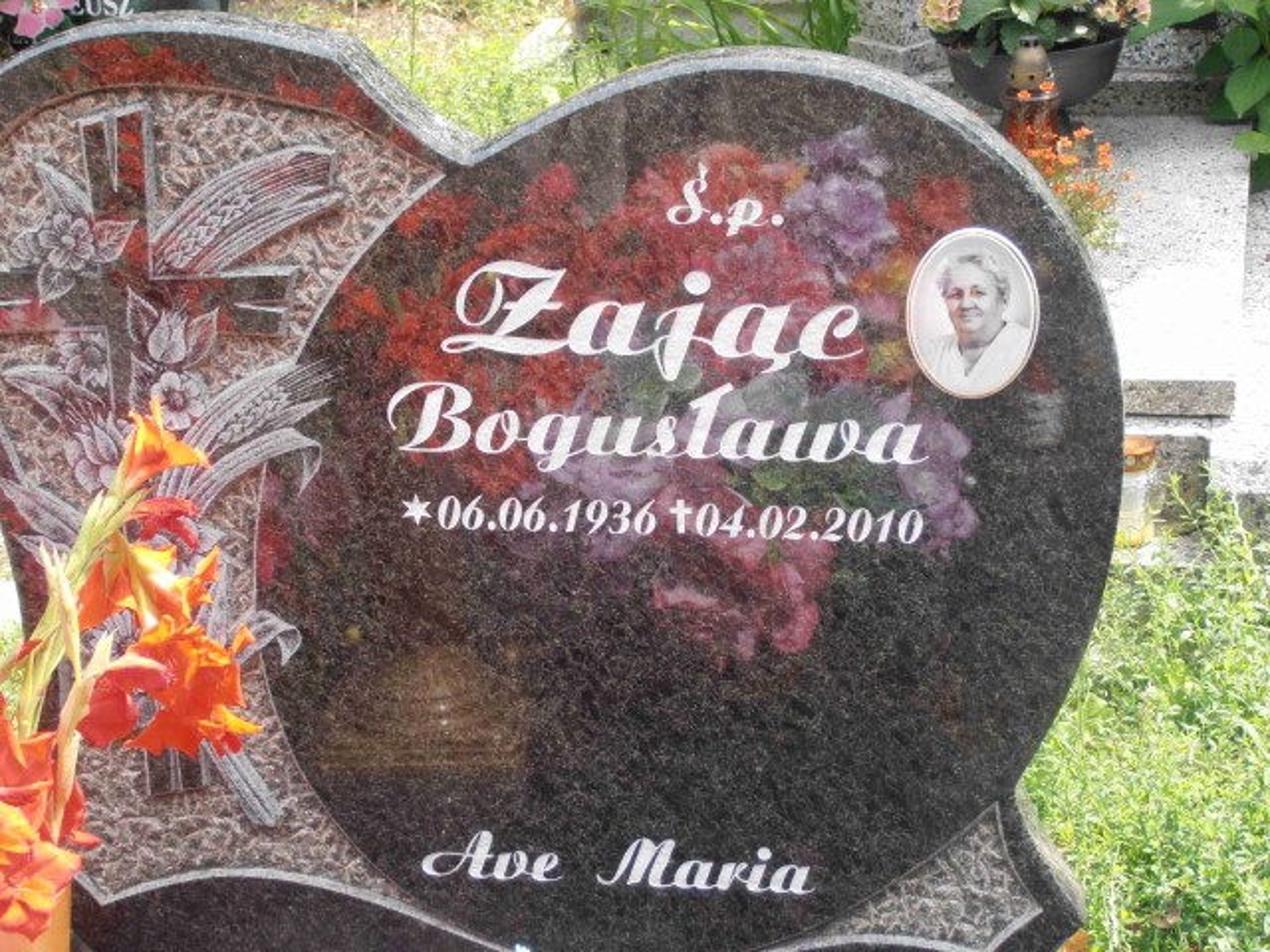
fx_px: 3229
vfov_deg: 16.8
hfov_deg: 22.3
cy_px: 476
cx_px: 635
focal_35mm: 88
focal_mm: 15.51
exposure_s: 1/80
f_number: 5.1
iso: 80
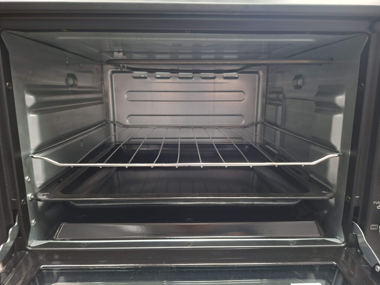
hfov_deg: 73.9
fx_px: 252
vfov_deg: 58.9
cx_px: 190
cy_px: 142
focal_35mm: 23
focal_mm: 5.54
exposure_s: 1/25
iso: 500
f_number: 1.8
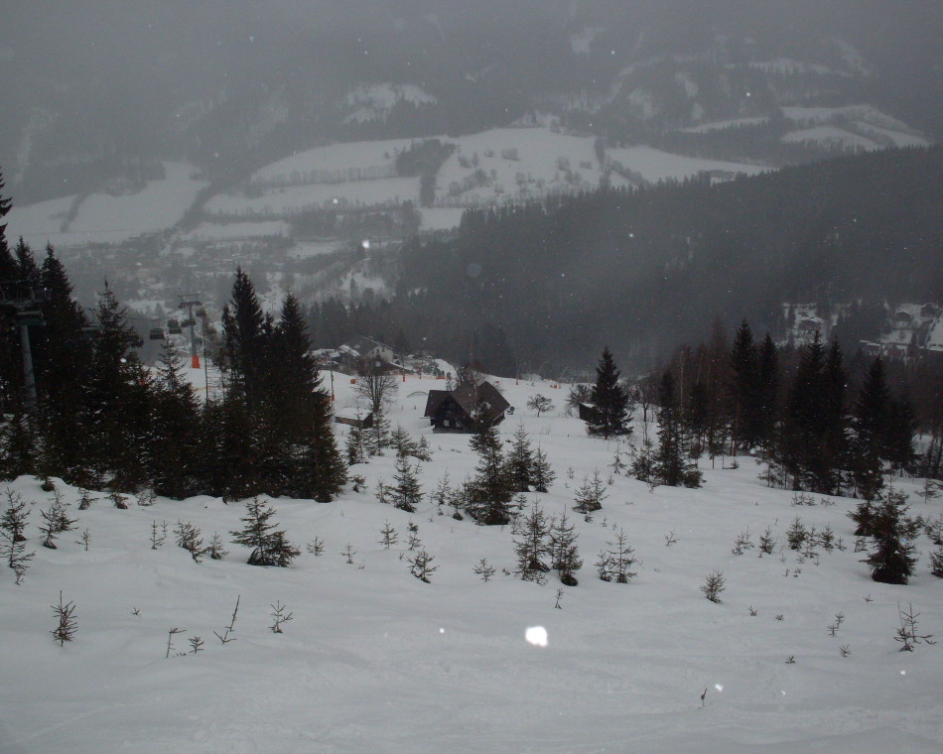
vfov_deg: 37.3
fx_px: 1116
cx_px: 455
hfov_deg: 45.8
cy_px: 380
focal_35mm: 40
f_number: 8.4
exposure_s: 1/500
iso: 120
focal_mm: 6.3
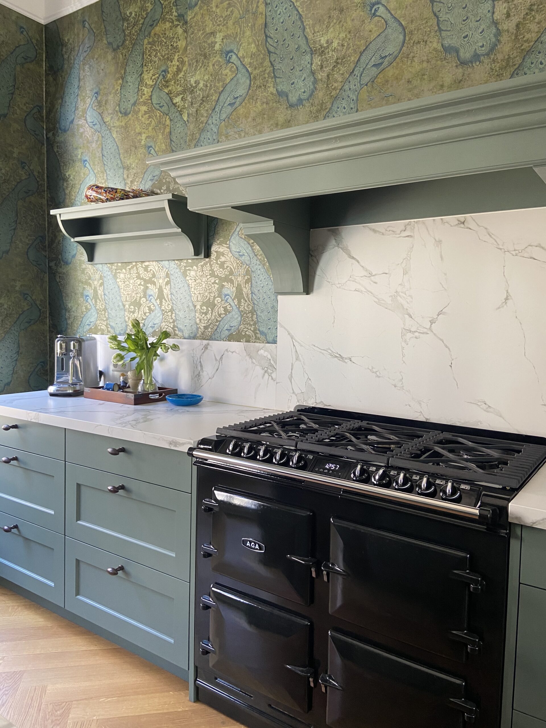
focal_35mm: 26
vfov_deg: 67.3
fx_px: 547
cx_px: 273
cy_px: 364
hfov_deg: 53.1
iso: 160
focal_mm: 4.25
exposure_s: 1/60
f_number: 1.8
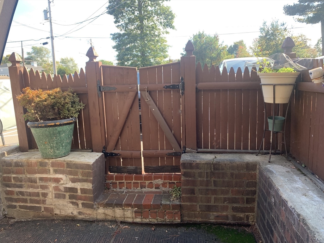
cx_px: 162
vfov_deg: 53.1
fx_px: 243
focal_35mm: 26
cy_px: 122
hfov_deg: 67.3
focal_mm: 4.25
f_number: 1.8
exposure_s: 1/134
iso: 25
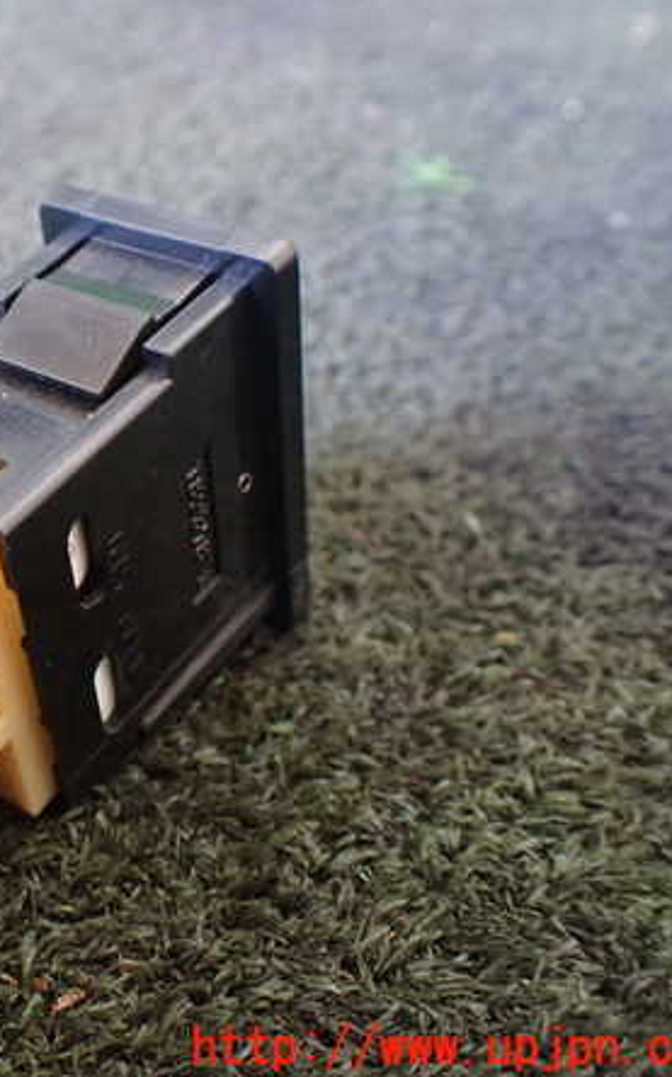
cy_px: 534
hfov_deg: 28.2
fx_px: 1262
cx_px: 12
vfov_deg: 46.2
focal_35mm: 43
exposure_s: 1/30
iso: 800
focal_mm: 5.4
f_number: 2.3
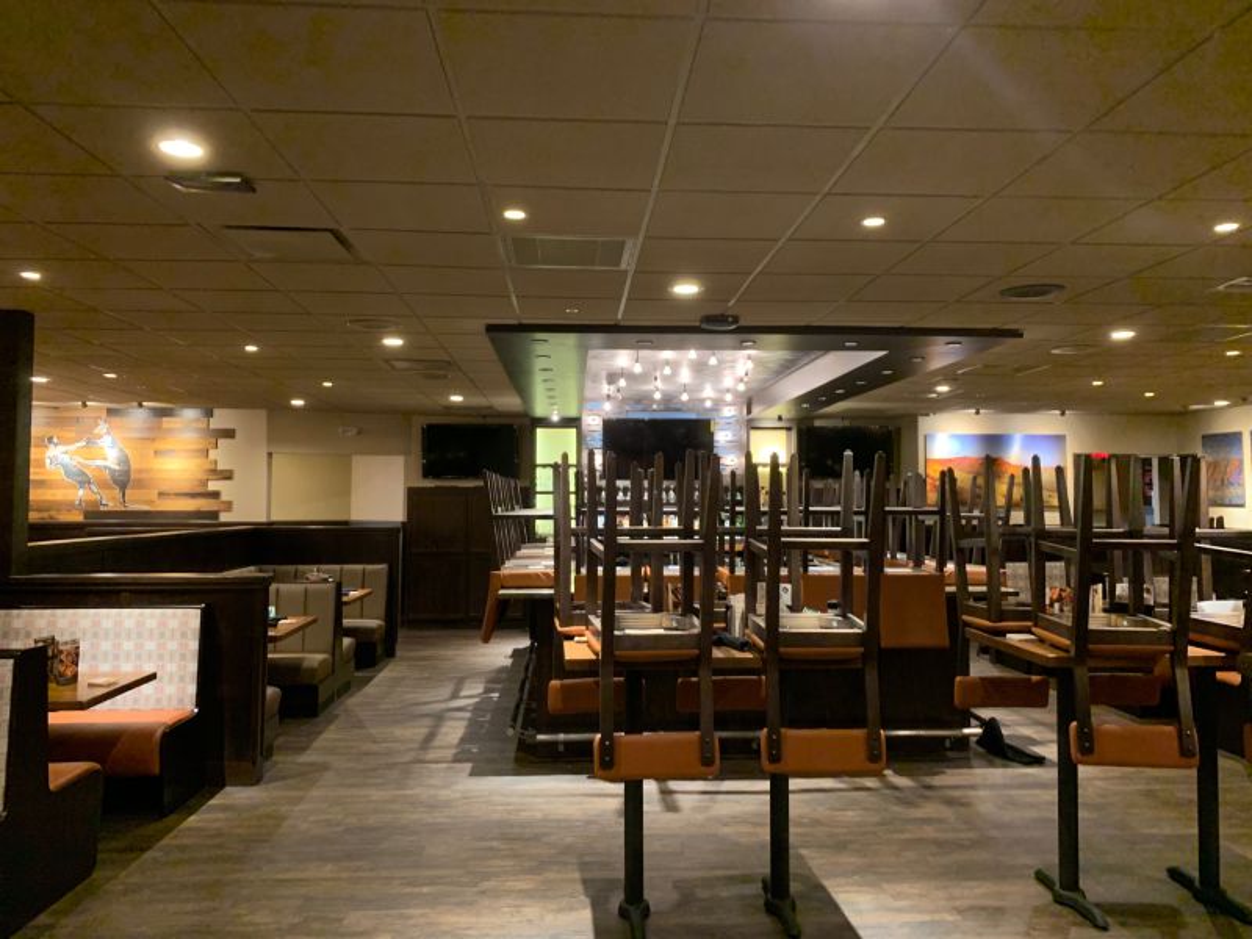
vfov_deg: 53.1
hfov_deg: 67.3
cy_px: 470
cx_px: 626
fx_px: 940
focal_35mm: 26
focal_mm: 4.25
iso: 640
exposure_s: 1/30
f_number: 1.8
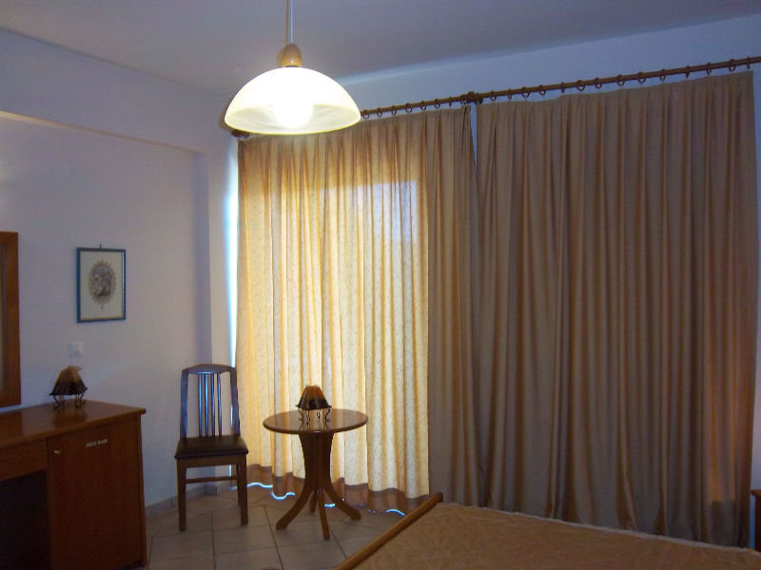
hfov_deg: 63.4
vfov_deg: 49.7
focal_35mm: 28
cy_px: 285
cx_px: 380
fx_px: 616
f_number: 3.5
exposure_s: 1/30
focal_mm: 5.05
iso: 160
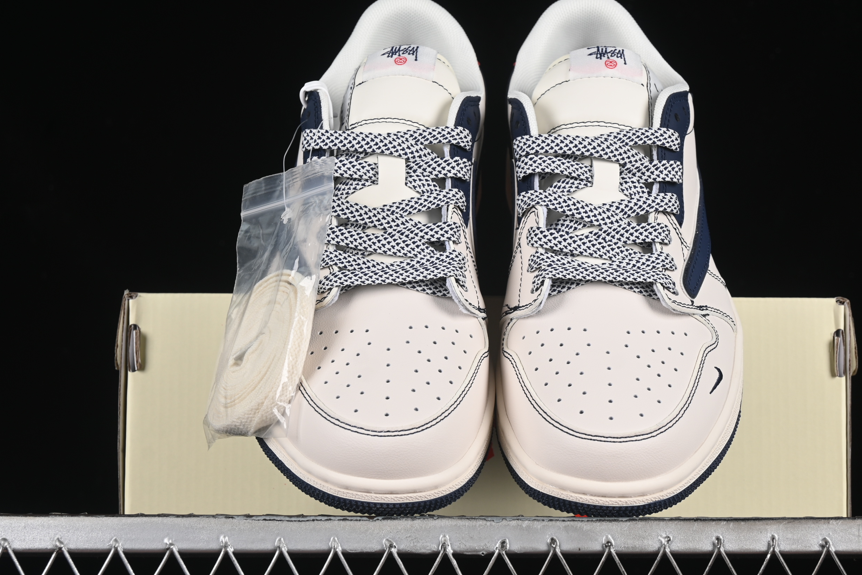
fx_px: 2035
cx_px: 482
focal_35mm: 85
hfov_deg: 23.9
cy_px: 315
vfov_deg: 16.1
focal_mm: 50
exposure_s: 1/80
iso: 160
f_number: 8
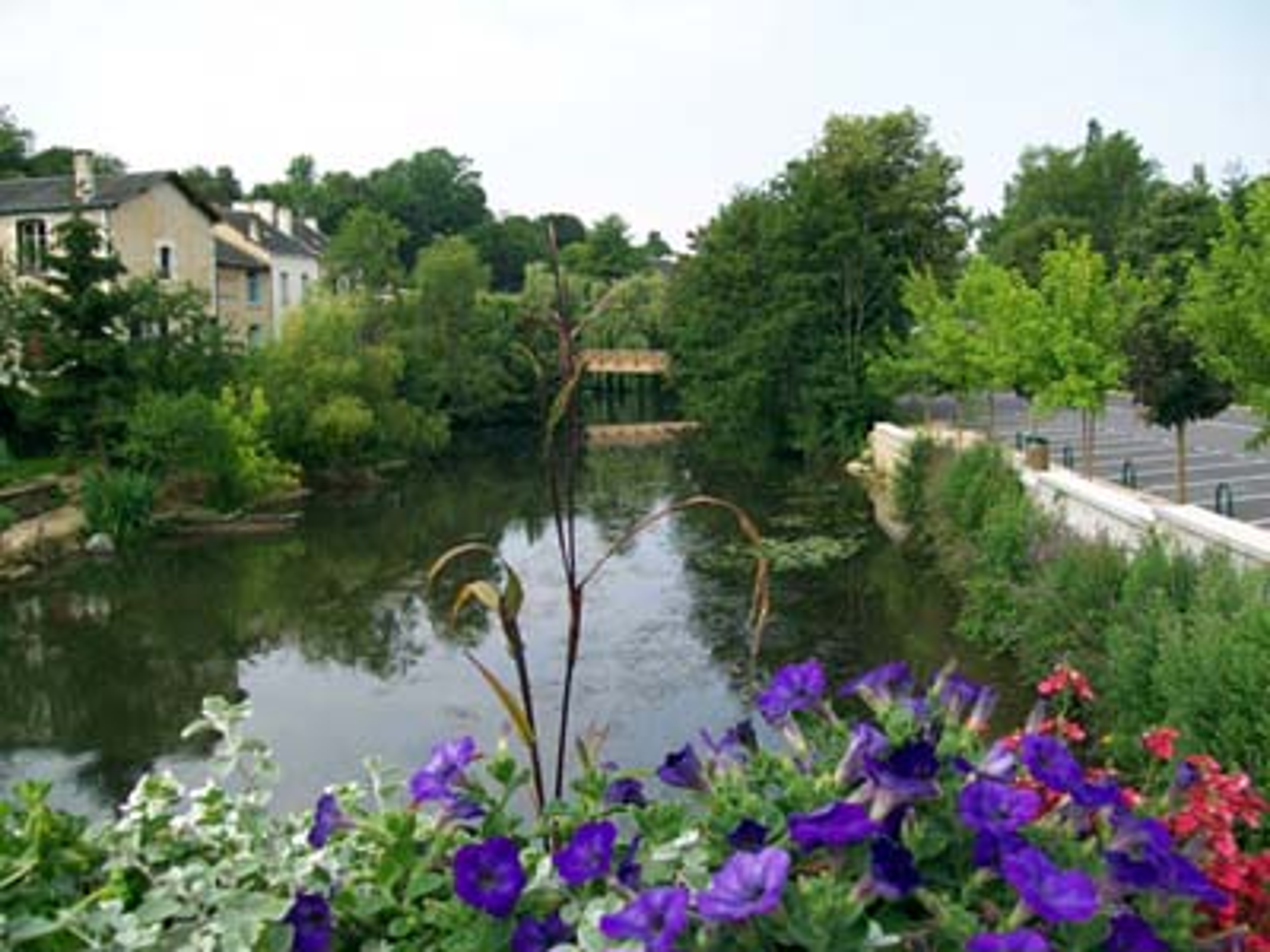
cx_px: 635
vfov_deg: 39.7
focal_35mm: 36
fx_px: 1321
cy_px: 476
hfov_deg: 51.4
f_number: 2.7
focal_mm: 6
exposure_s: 1/500
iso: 64
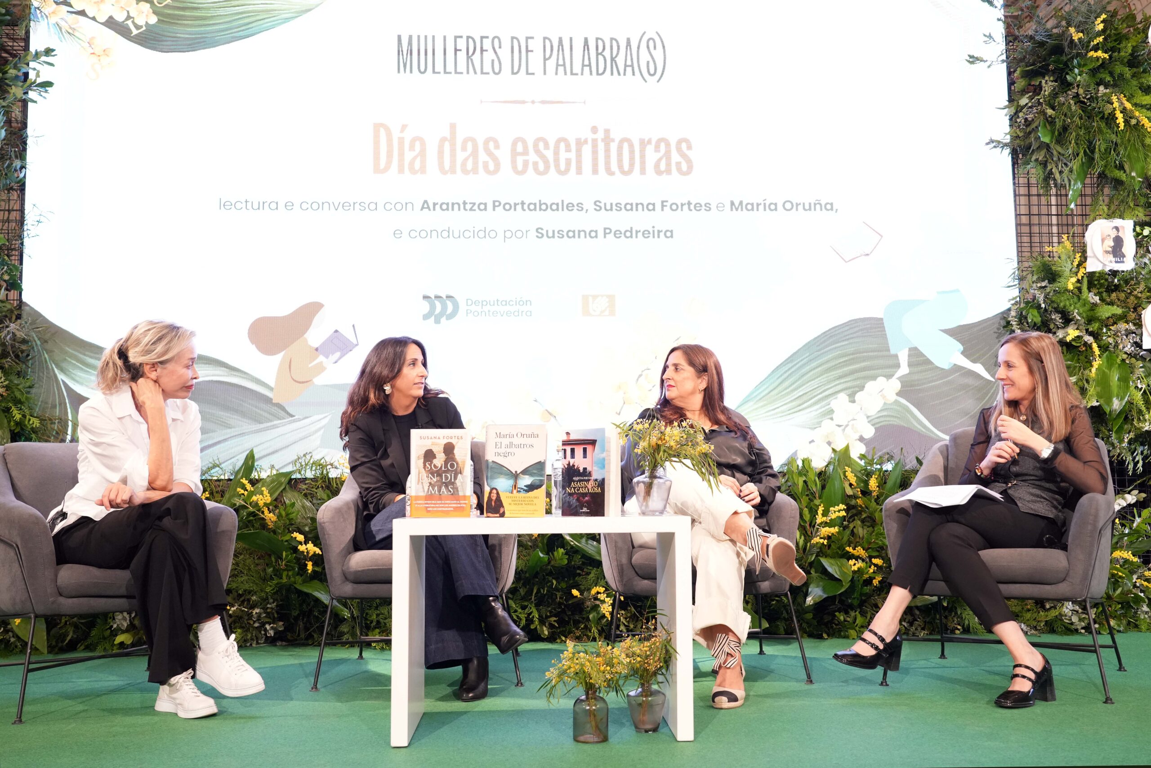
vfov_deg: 38.9
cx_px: 576
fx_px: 1087
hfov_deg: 55.8
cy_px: 384
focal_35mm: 34
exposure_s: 1/100
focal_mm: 34
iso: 4000
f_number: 5
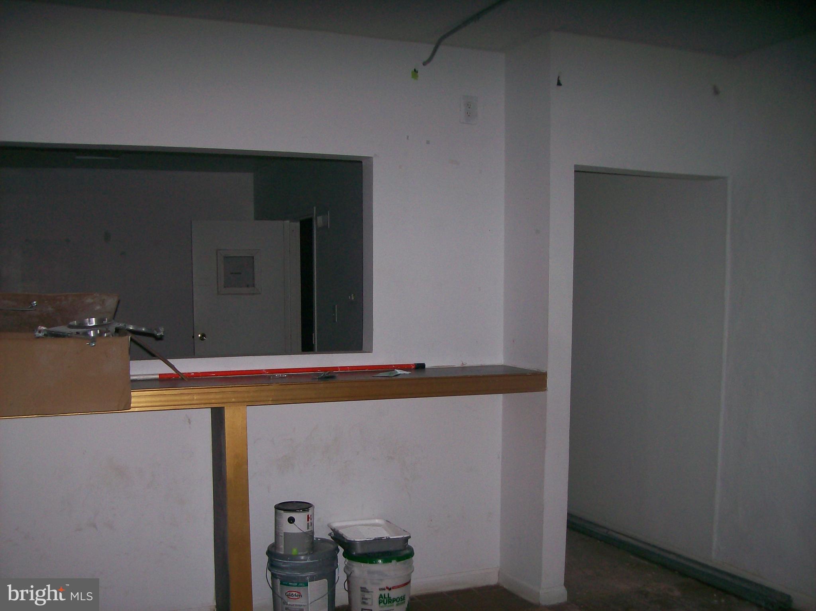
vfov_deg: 39.6
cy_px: 306
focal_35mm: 36
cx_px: 408
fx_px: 848
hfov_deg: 51.4
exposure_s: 1/64
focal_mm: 6
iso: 80
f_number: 2.7
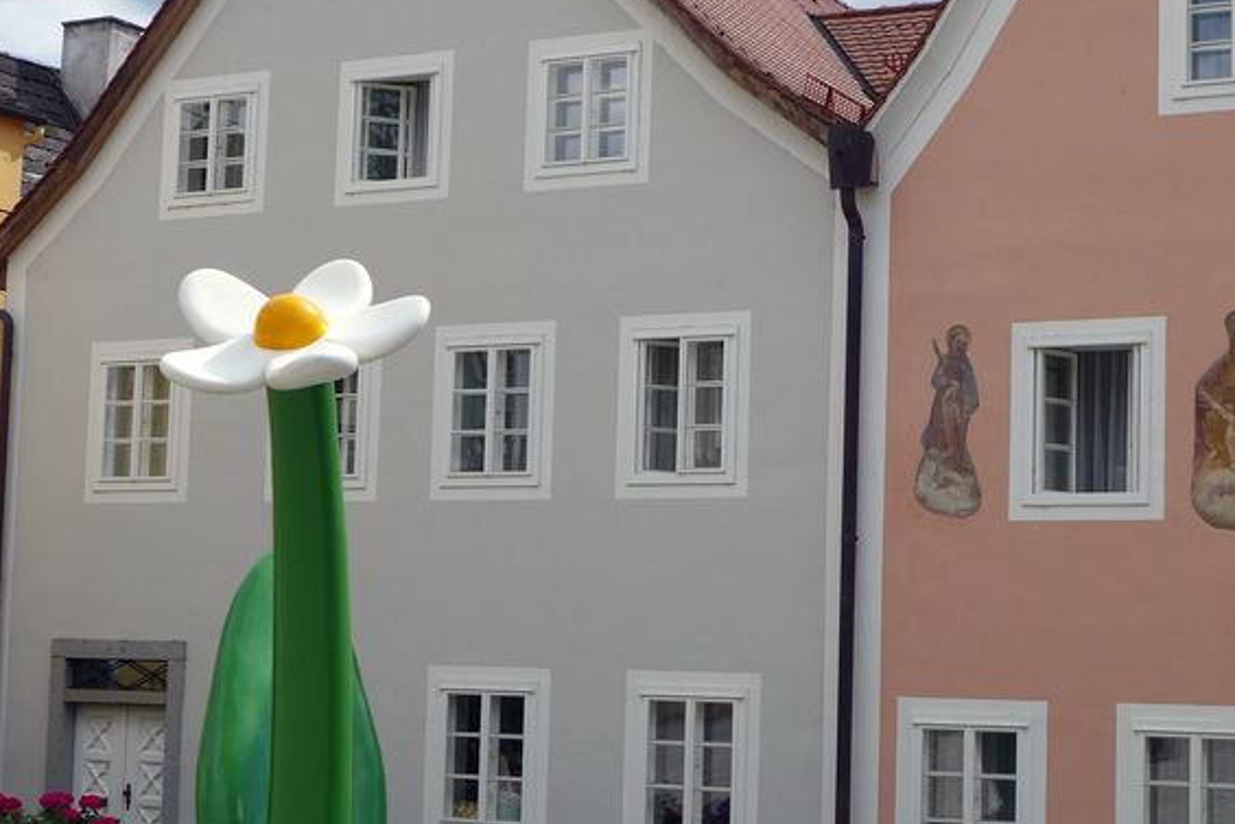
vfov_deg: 20.3
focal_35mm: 67
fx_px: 2299
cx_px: 835
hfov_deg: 29.8
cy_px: 471
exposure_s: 1/1300
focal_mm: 7.3
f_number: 2.8
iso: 80
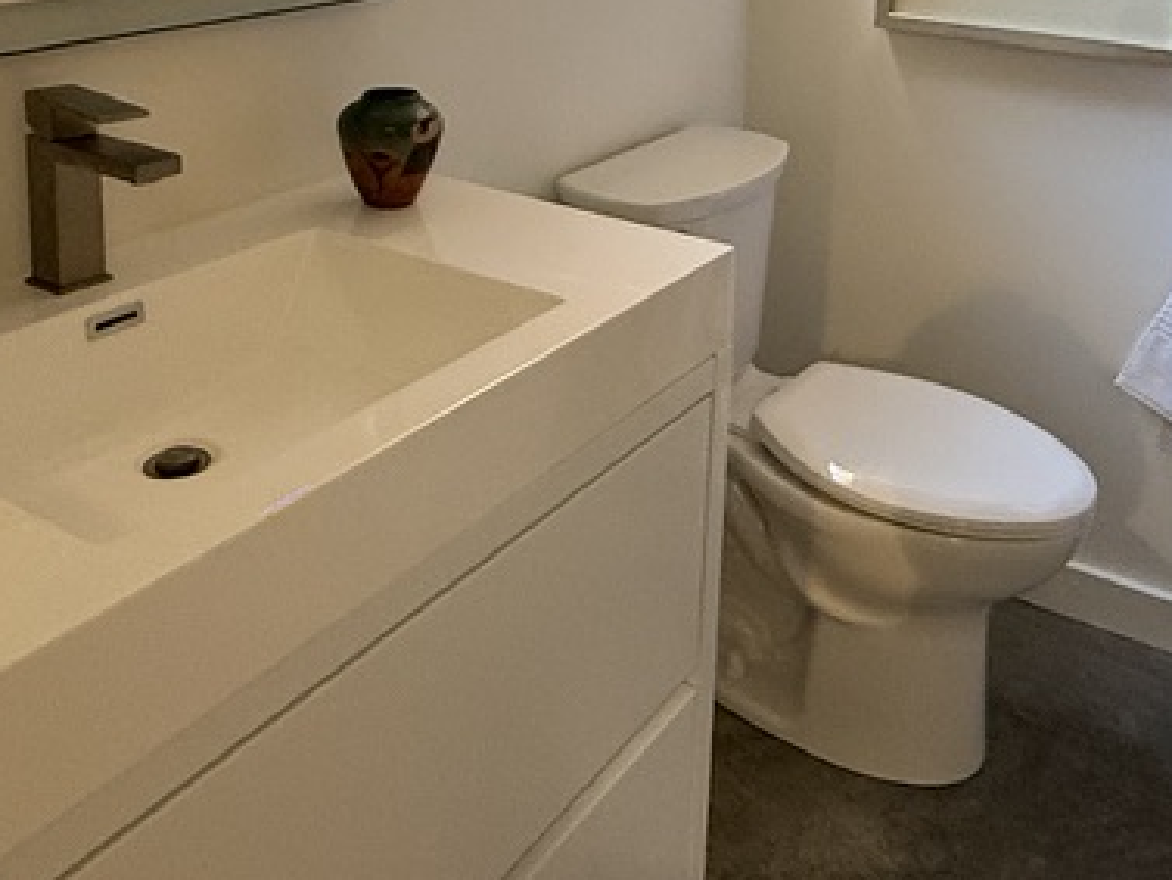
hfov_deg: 48.8
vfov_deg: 34.8
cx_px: 659
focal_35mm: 38
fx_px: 1287
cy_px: 34
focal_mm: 2.22
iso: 500
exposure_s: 1/60
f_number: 2.2
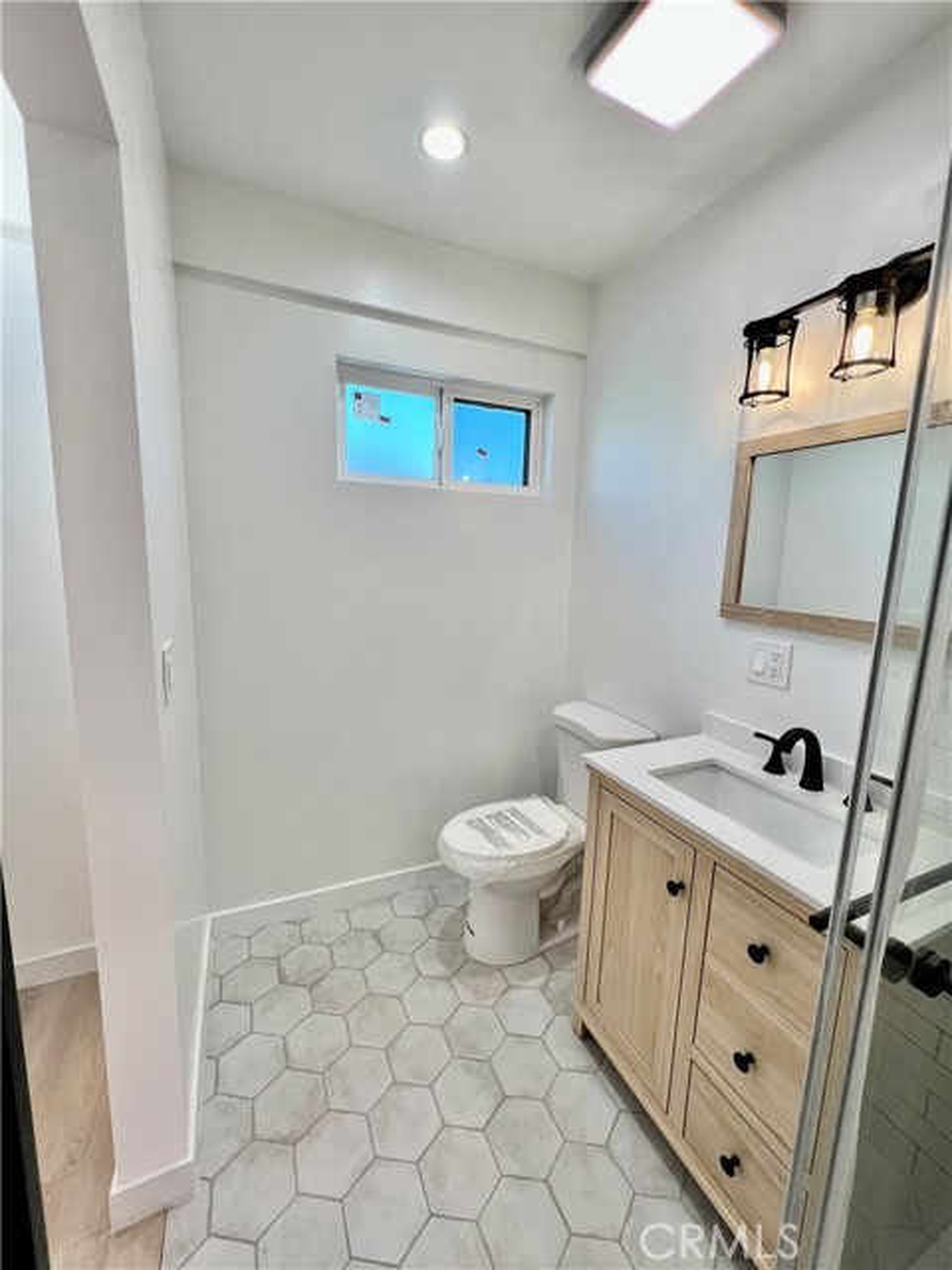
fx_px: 477
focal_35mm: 13
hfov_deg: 89.9
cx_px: 476
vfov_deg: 106.2
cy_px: 635
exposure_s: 1/120
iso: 50
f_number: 1.8
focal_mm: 1.57
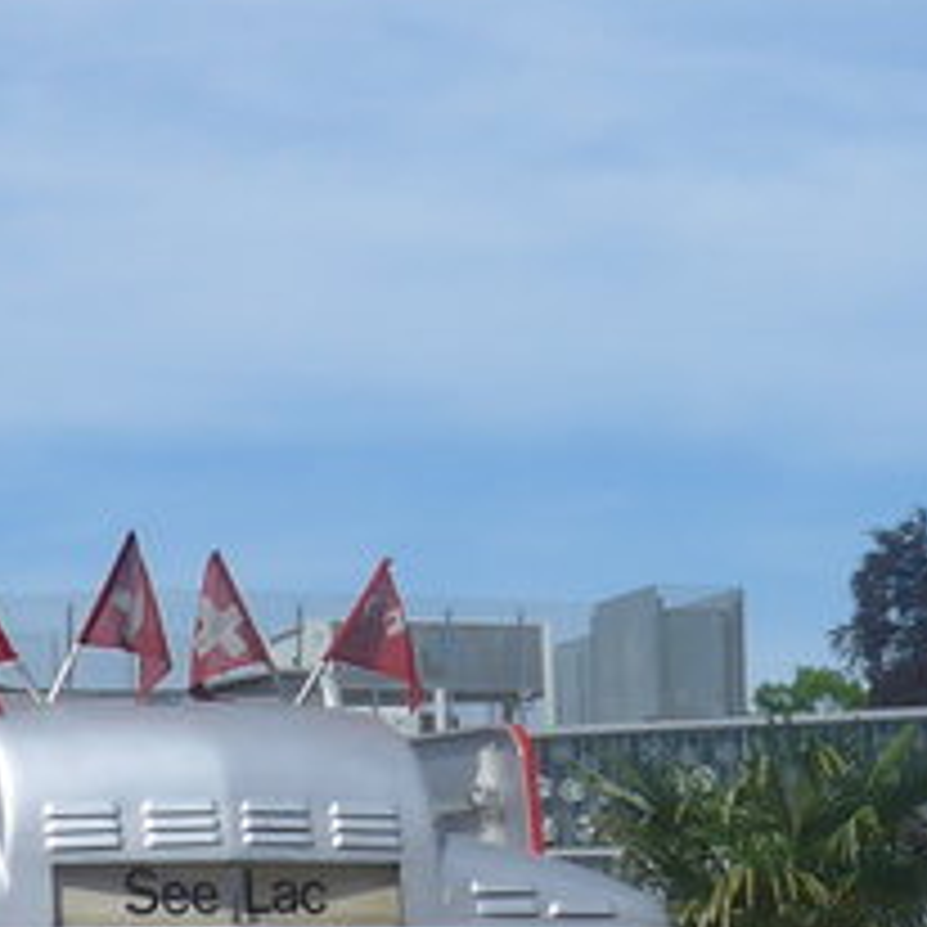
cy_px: 626
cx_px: 1323
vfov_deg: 8.3
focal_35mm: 211
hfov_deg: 8.1
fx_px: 6393
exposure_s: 1/2000
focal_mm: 8.4
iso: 80
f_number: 3.2
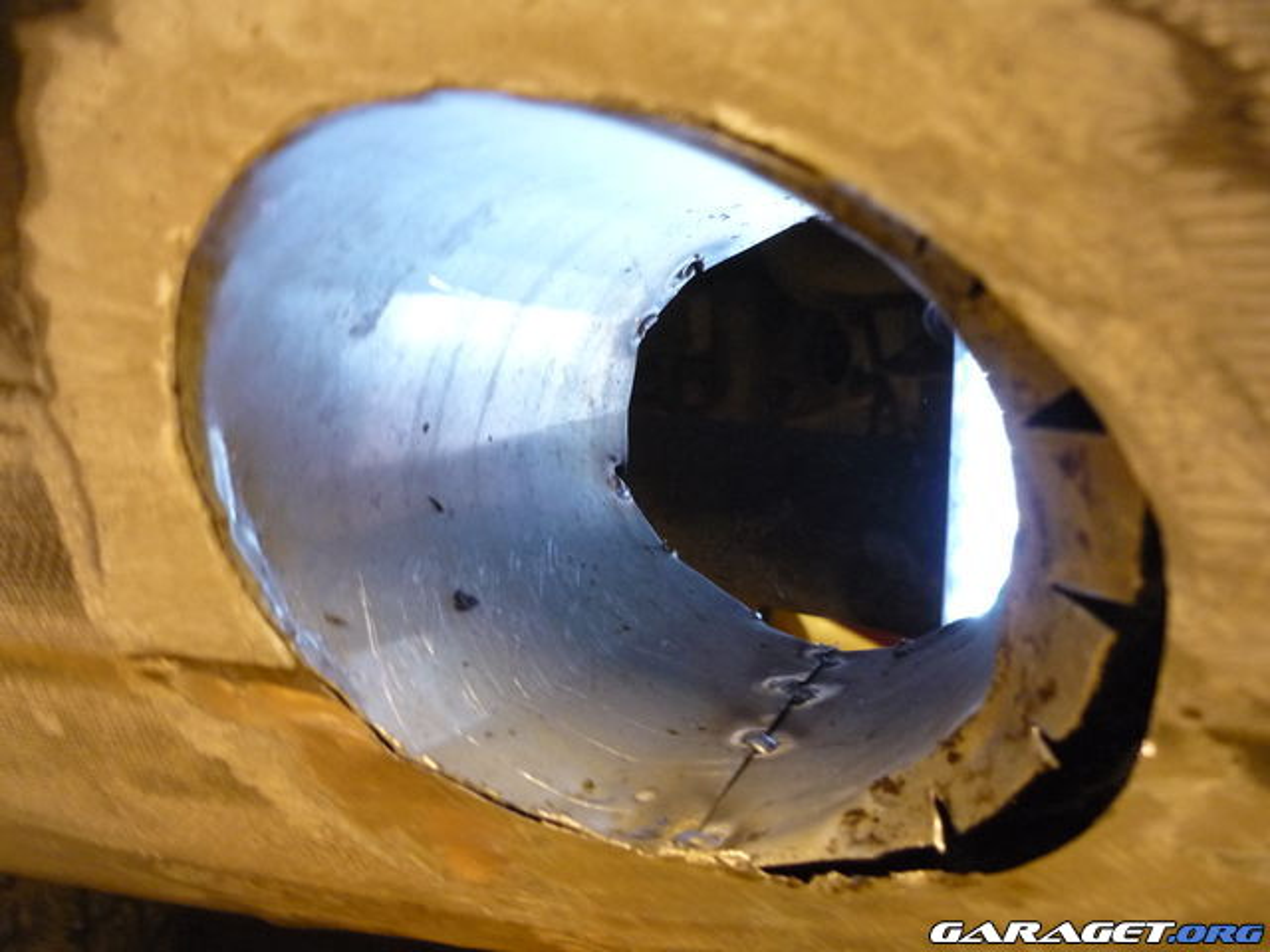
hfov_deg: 55.4
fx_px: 1211
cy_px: 476
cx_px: 635
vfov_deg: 42.9
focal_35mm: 33
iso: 400
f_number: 2.8
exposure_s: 1/15
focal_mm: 5.5
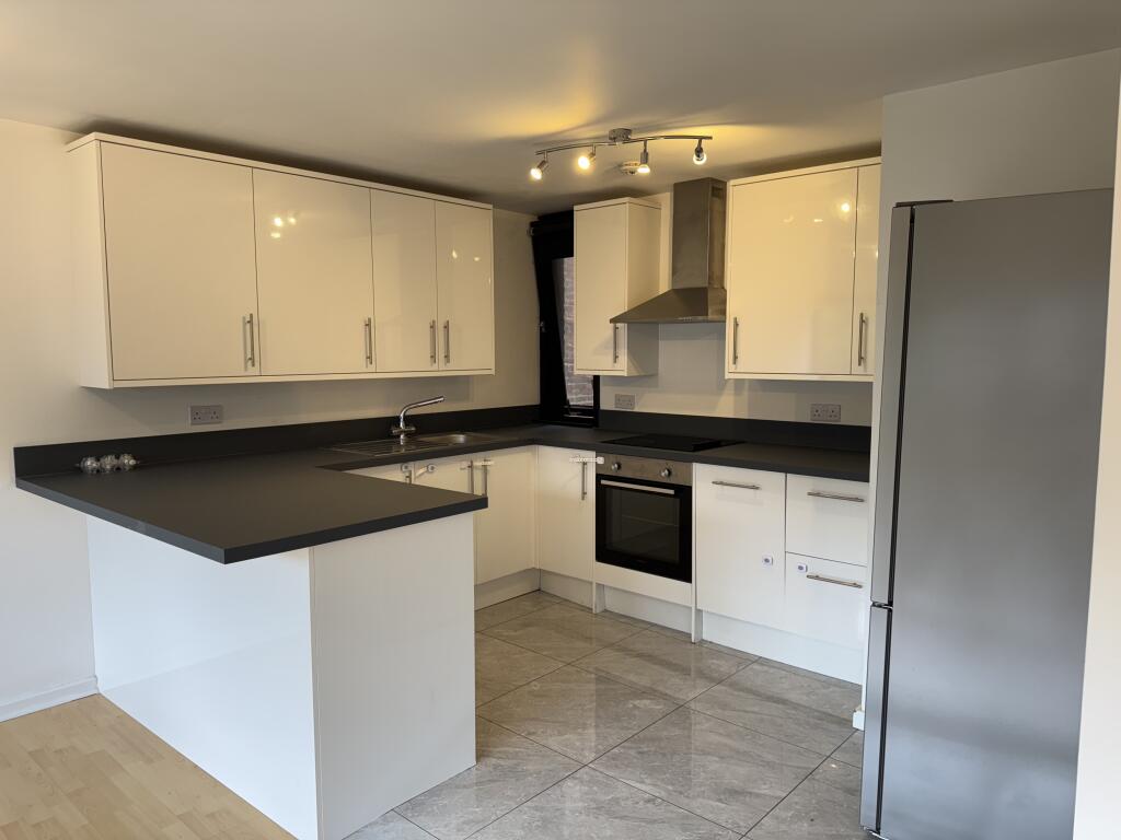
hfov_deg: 71.6
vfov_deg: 56.8
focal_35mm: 24
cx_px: 560
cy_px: 420
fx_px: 777
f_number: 1.78
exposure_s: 1/100
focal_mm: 6.76
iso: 64
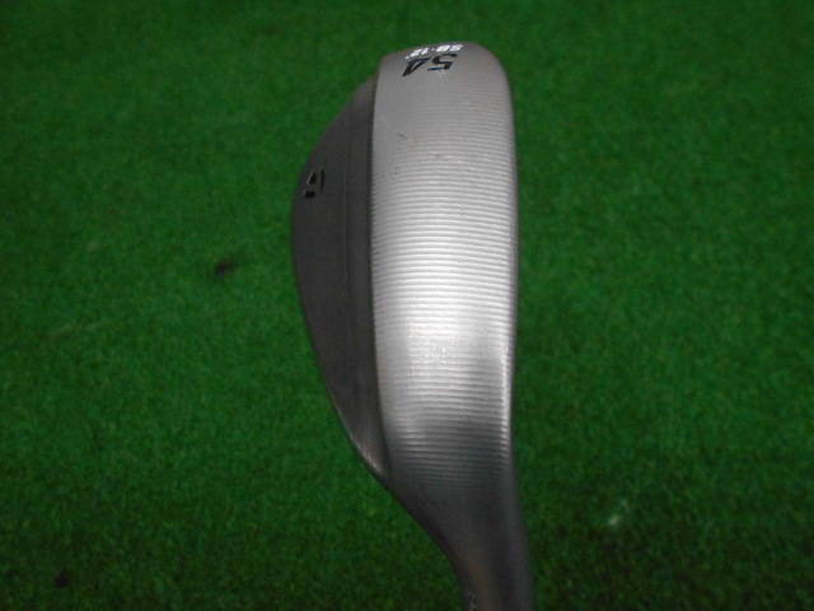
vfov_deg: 53.1
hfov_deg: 67.3
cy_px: 306
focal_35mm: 26
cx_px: 407
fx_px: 611
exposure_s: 1/160
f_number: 3.2
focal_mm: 4.6
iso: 800
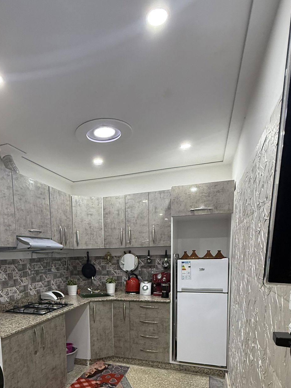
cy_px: 282
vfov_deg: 67.8
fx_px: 269
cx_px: 101
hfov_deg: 55.8
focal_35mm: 24
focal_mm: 2.22
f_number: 2.2
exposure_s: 1/100
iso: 320
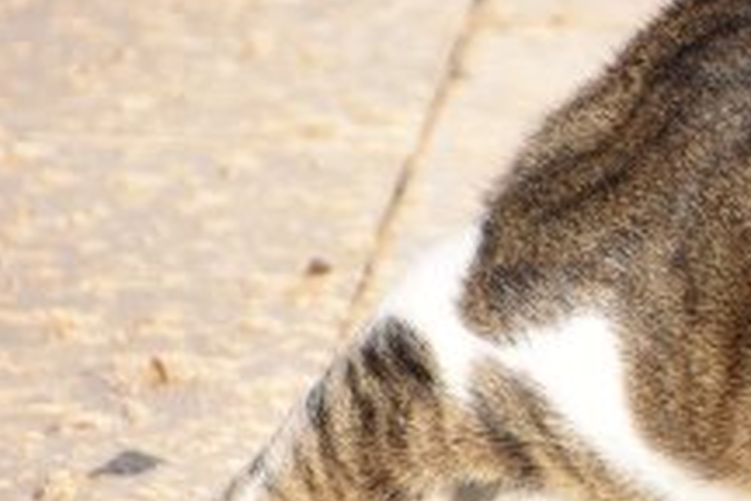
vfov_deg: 1.3
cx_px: 970
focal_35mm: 1020
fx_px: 21277
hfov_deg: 2.0
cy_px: 473
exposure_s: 1/250
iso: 100
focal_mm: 240
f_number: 8
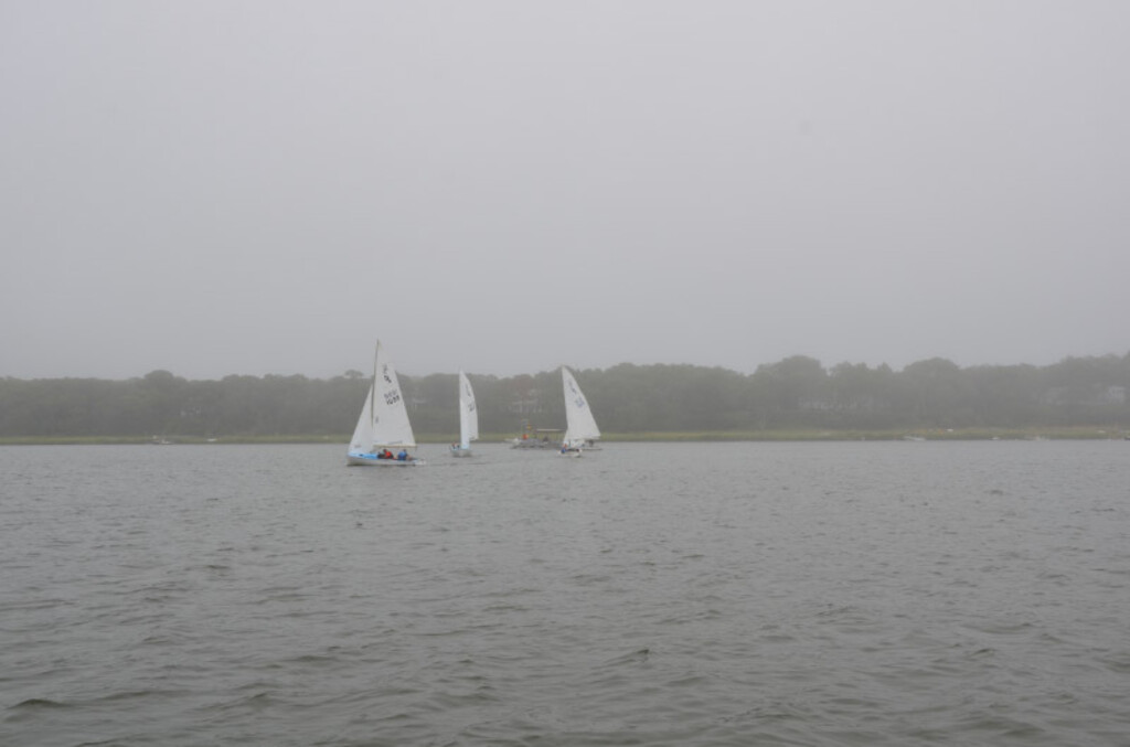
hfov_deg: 49.7
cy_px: 374
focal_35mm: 39
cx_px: 565
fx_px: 1221
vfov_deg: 34.0
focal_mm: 26
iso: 100
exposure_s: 1/320
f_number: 9
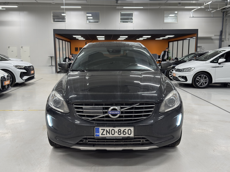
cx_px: 115
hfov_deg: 52.6
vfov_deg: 40.7
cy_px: 86
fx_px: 233
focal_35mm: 35
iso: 64
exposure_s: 1/50
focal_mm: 6.76
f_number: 1.78
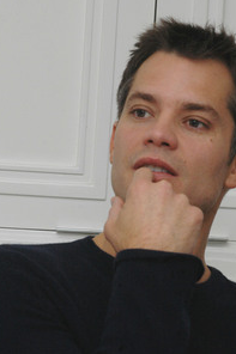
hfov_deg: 6.0
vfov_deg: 9.1
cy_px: 233
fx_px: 2235
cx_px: 113
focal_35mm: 227
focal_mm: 112
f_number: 11
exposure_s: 1/320
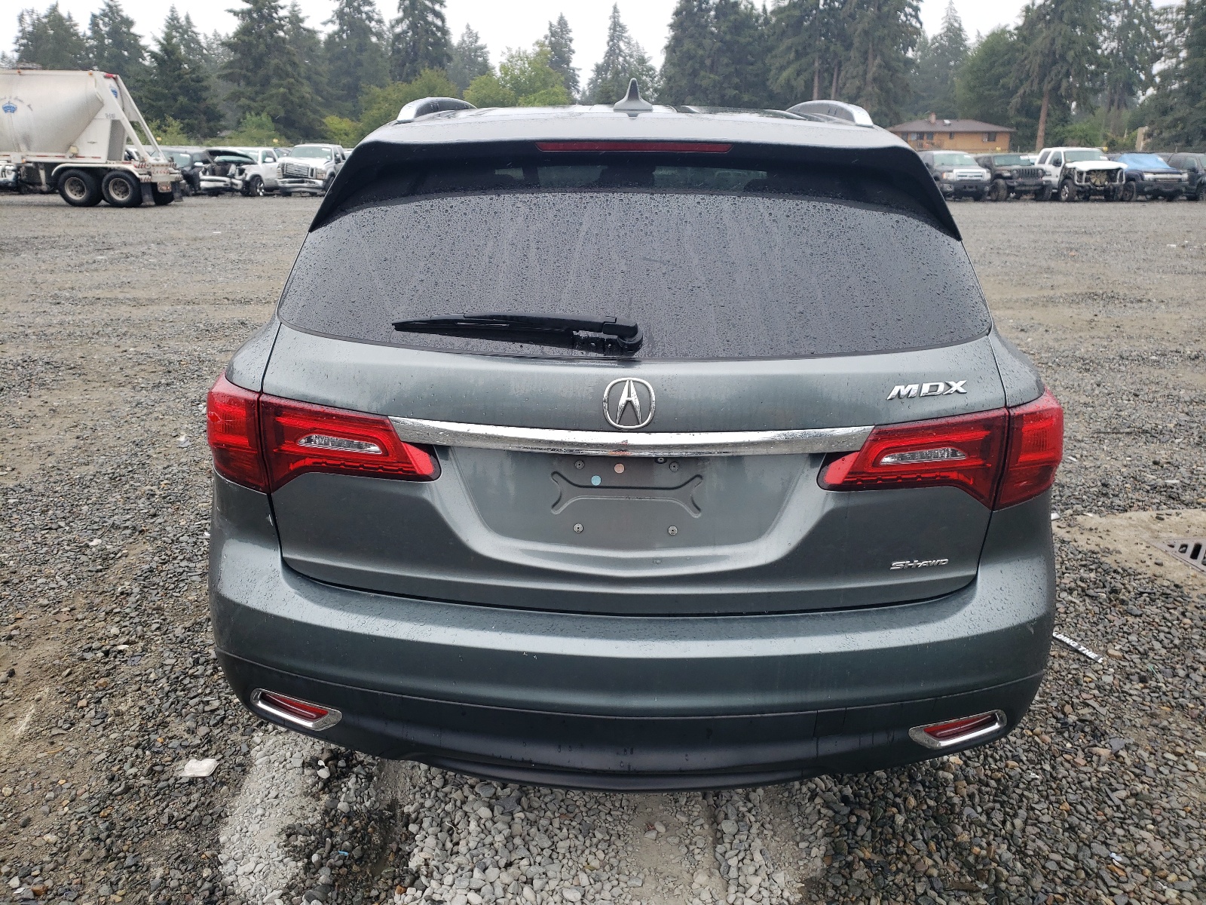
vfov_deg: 53.1
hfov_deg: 67.3
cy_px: 452
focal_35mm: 26
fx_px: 906
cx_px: 603
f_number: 1.5
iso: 50
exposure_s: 1/556
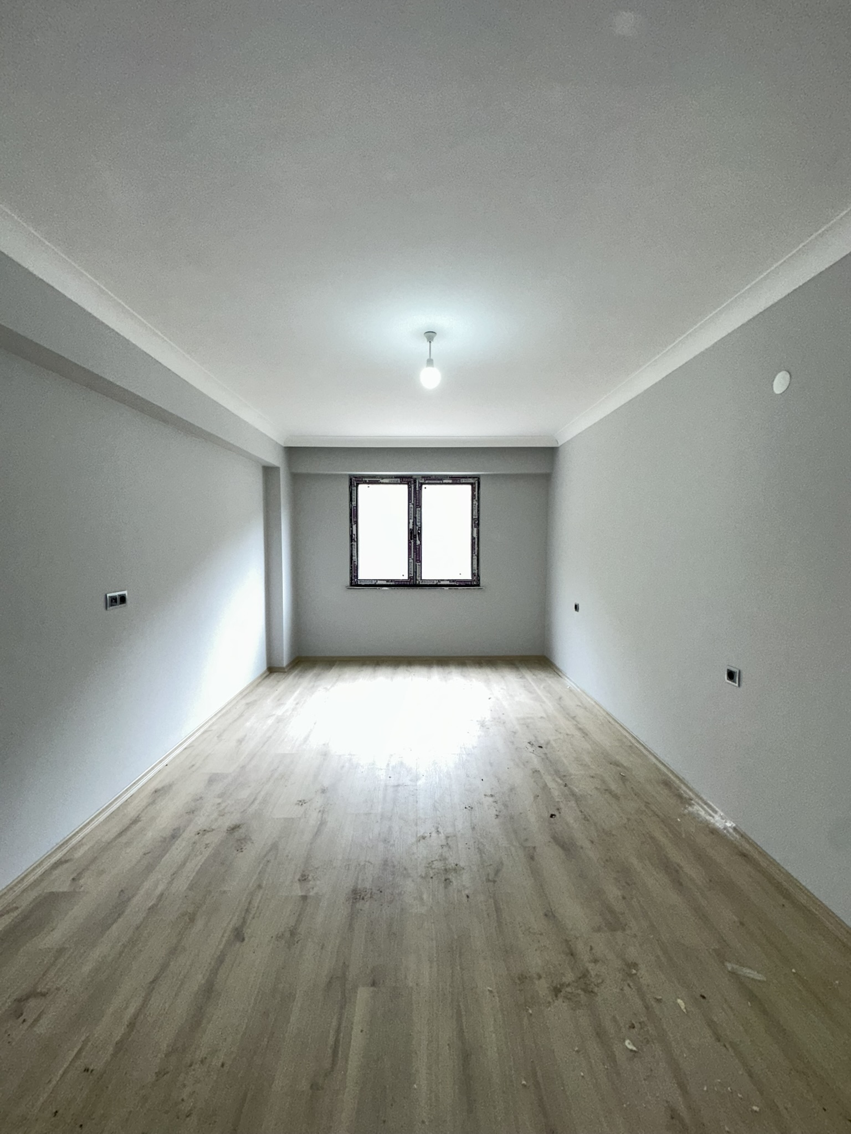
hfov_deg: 85.7
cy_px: 567
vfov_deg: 102.1
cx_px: 426
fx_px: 459
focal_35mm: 14
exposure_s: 1/100
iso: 250
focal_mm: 2.22
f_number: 2.2
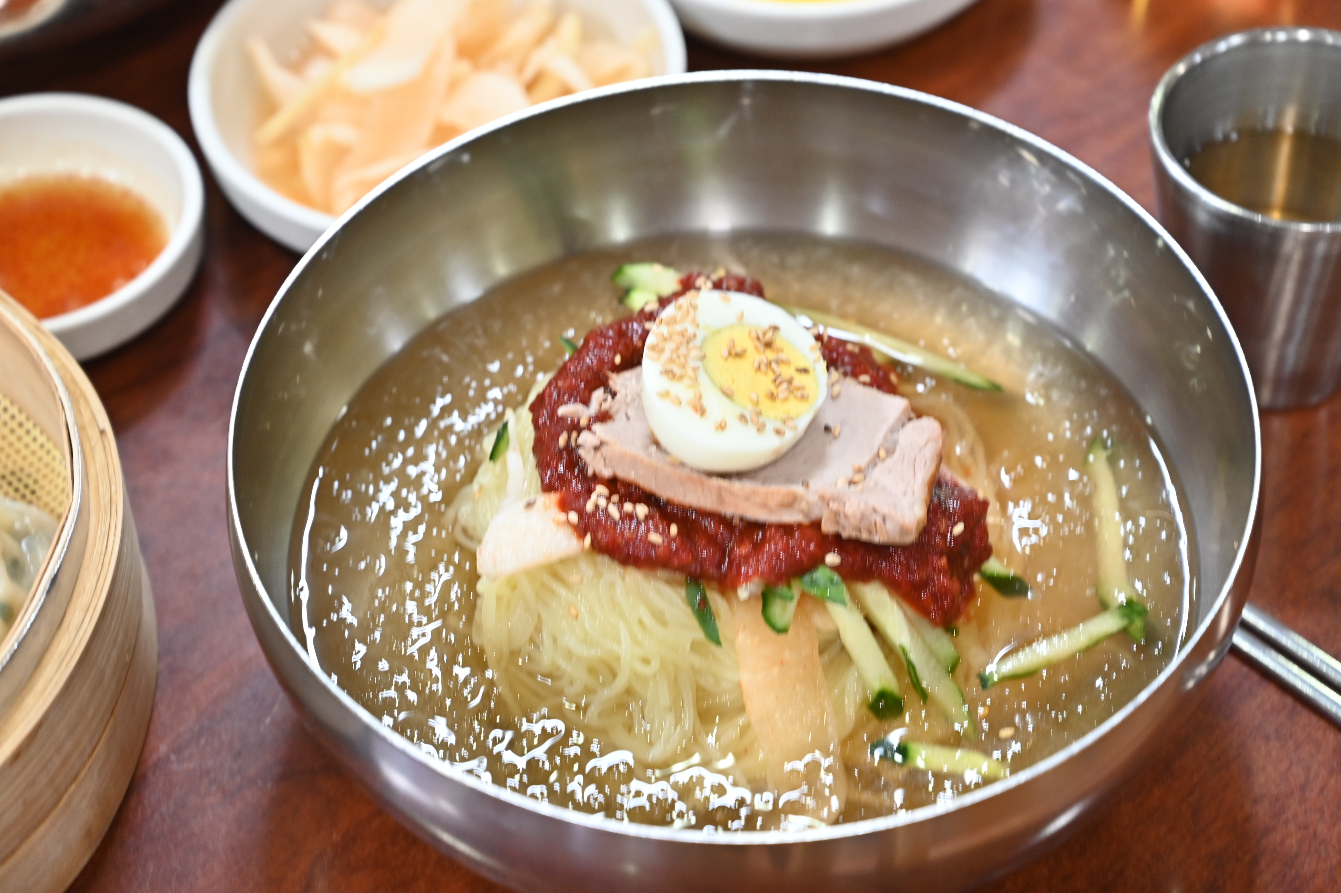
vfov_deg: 19.4
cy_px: 446
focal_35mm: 70
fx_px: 2607
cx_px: 670
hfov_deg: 28.9
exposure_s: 1/50
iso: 1000
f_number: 5.6
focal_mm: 70
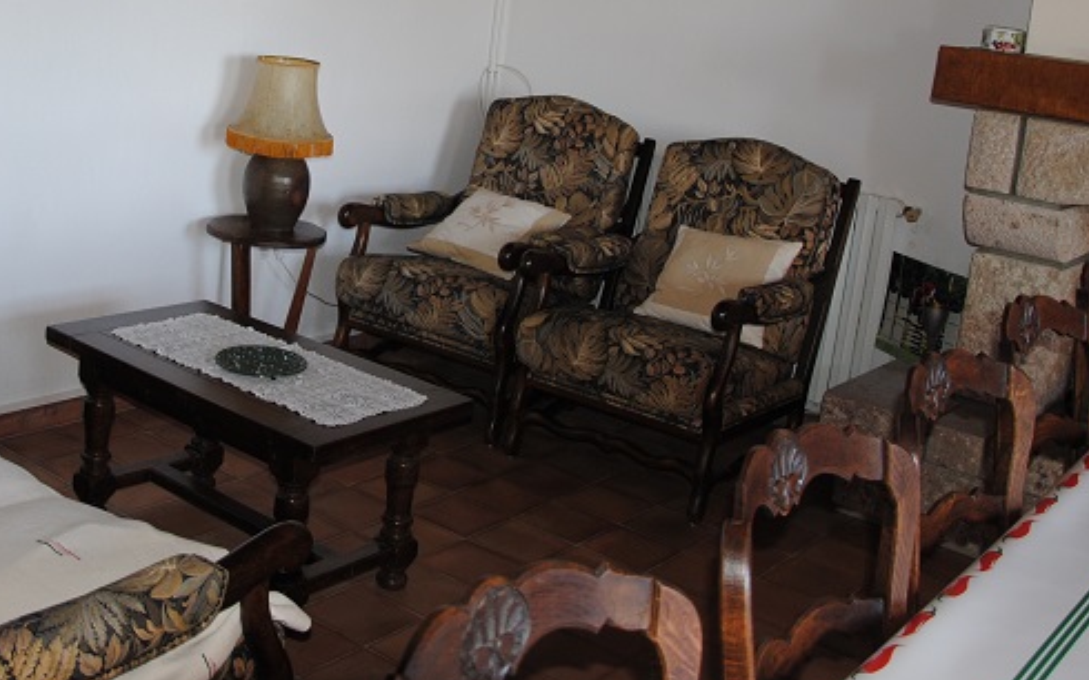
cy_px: 130
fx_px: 1335
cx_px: 329
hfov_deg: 43.5
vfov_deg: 28.0
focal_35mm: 45
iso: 200
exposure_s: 1/60
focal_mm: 18
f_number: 3.5
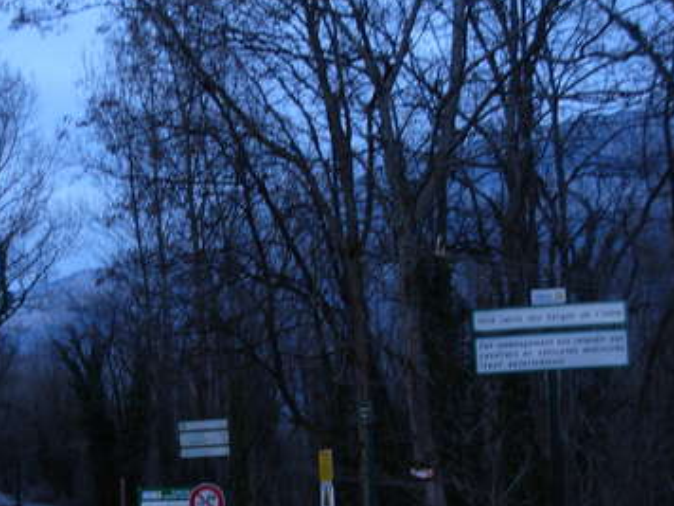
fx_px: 1246
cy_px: 371
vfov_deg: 22.7
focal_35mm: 64
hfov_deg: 29.8
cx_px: 167
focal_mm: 6.3
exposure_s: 1/4
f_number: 2.9
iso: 118
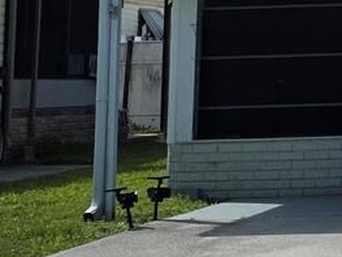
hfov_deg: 12.6
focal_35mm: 140
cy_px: -97
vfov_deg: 10.3
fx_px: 1383
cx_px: 657
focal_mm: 6.3
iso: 80
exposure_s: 1/7944
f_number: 1.7
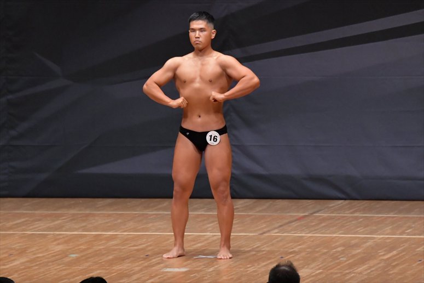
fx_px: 3355
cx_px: 212
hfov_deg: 7.2
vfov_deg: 4.8
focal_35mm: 285
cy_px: 142
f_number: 5.6
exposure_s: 1/400
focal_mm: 190
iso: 6400
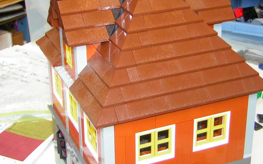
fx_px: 509
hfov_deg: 29.0
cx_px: 143
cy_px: 57
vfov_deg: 18.3
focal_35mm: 71
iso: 80
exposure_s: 1/5.9
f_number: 3.3
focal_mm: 7.6
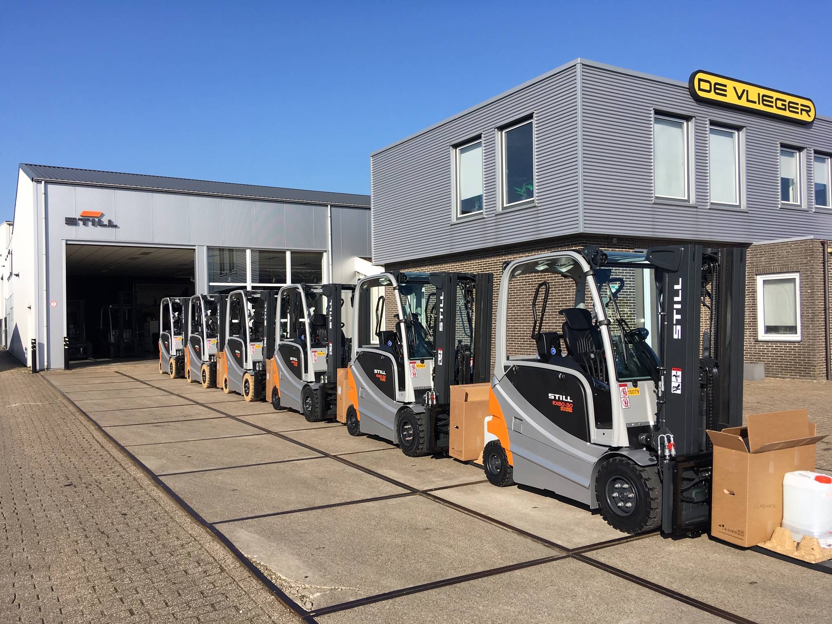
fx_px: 697
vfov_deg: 48.2
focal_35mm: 29
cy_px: 312
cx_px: 416
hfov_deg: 61.7
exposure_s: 1/1508
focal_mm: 4.15
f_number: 2.2
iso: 25
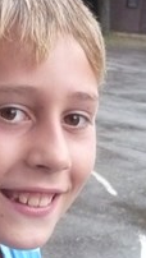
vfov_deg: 18.7
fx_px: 783
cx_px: 20
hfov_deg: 10.6
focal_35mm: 114
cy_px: 193
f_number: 2.8
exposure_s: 1/160
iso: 400
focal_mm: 5.8
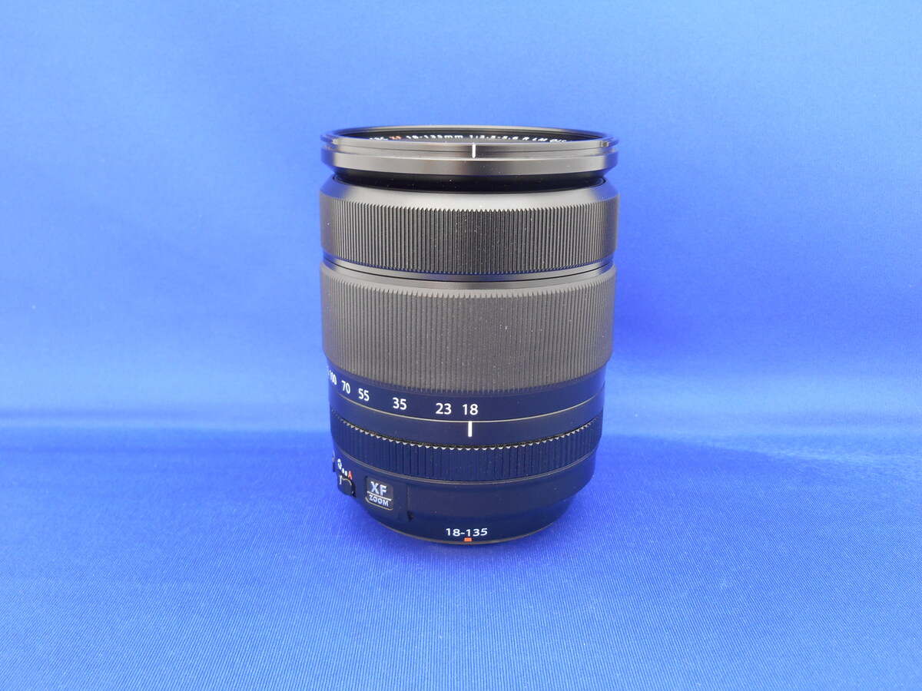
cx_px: 461
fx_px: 932
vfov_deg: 40.7
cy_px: 346
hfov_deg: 52.6
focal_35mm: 35
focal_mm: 6.3
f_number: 3.7
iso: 80
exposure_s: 1
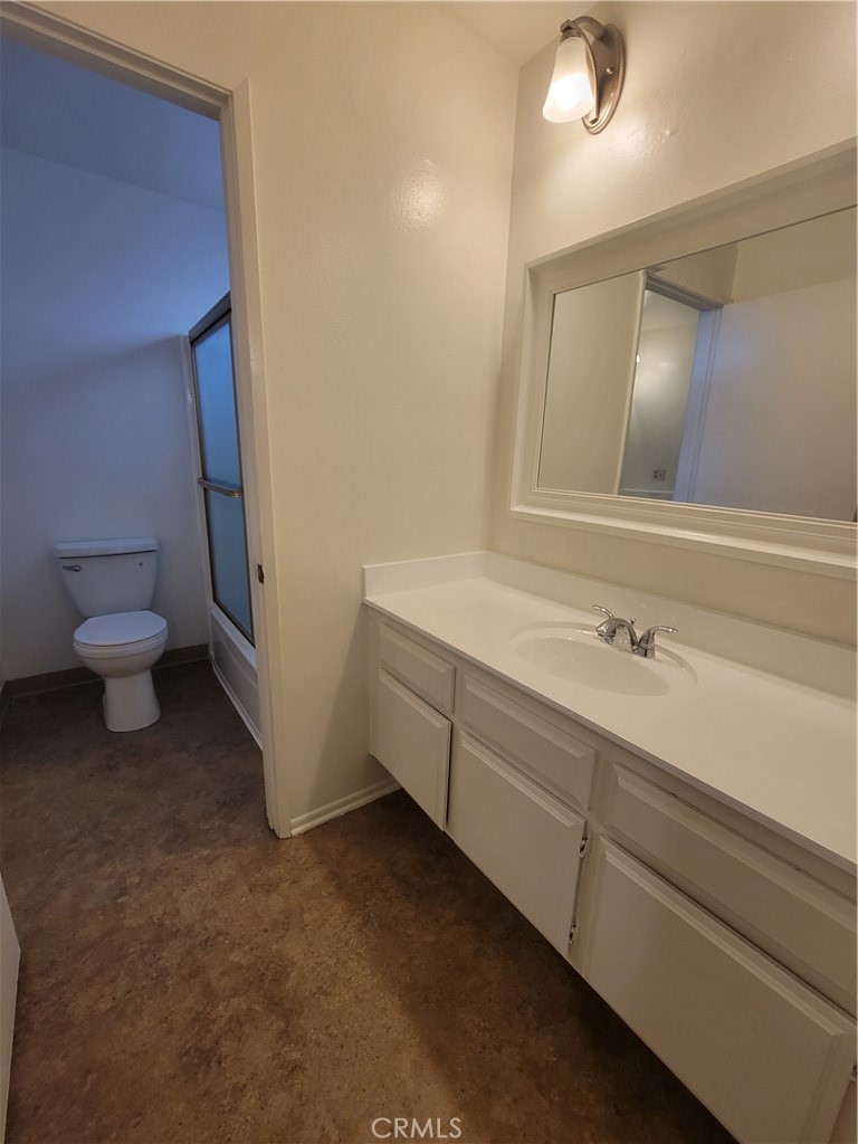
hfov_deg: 89.9
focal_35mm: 13
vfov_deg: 106.2
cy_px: 572
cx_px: 429
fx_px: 430
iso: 160
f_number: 2.2
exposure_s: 1/60
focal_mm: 2.2
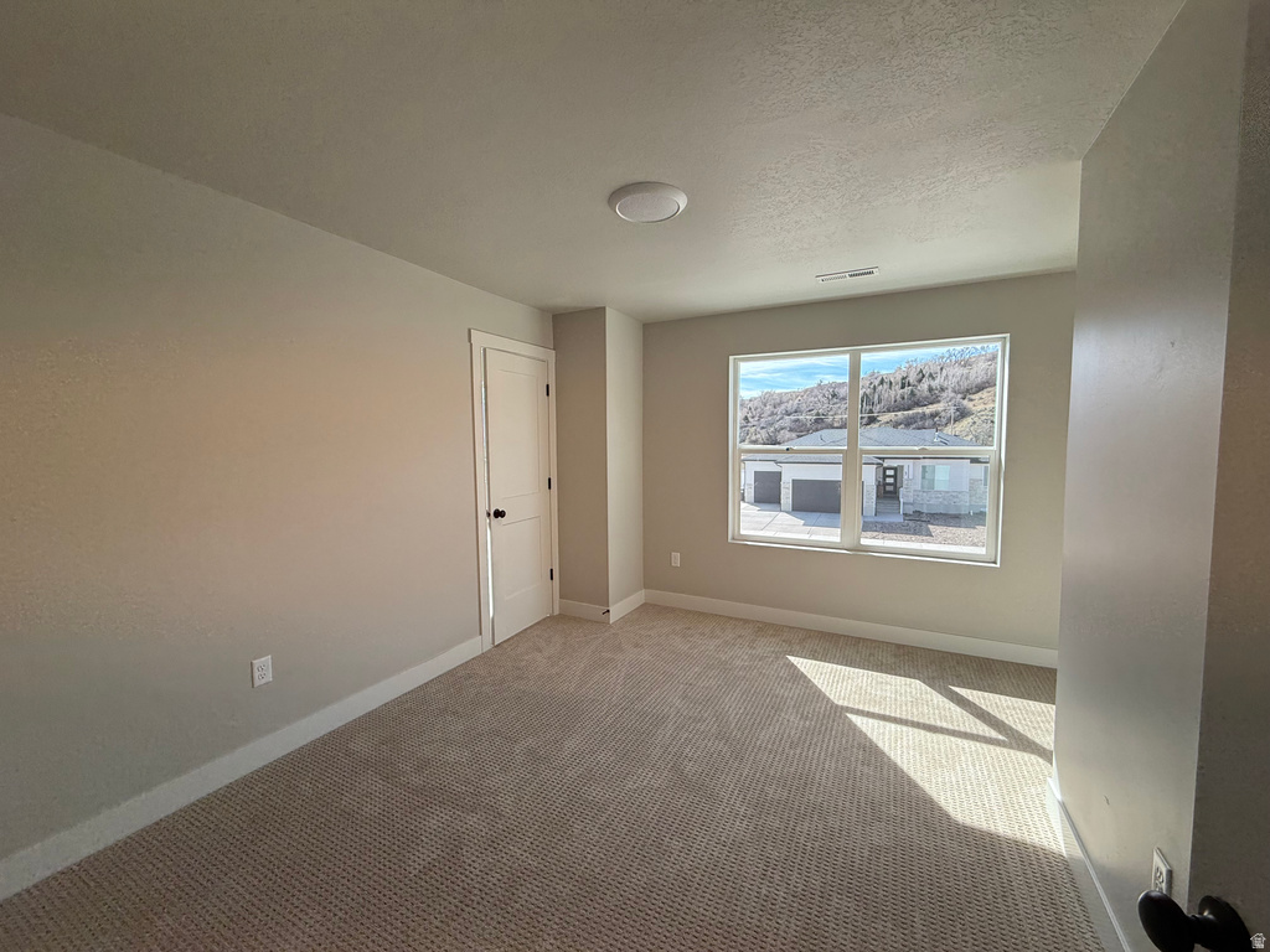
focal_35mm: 14
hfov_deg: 102.1
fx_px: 514
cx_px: 635
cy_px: 476
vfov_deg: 85.7
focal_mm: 2.22
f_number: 2.2
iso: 64
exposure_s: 1/333
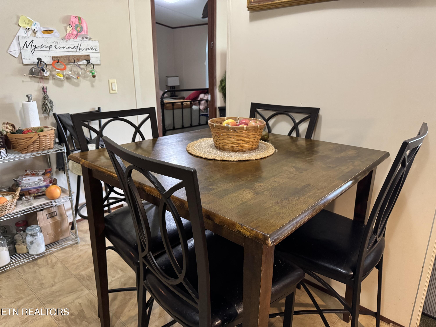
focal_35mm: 24
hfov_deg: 71.6
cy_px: 164
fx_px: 302
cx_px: 218
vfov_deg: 56.8
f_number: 1.78
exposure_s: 1/60
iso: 640
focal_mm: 6.76
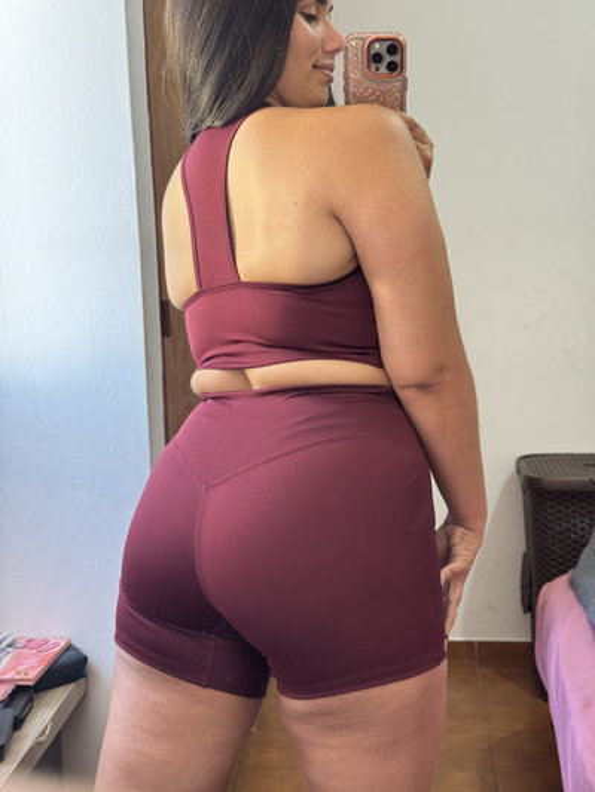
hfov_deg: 30.3
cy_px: 396
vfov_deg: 39.6
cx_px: 298
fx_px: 1100
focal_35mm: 48
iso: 200
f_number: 1.78
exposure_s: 1/50
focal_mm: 6.76
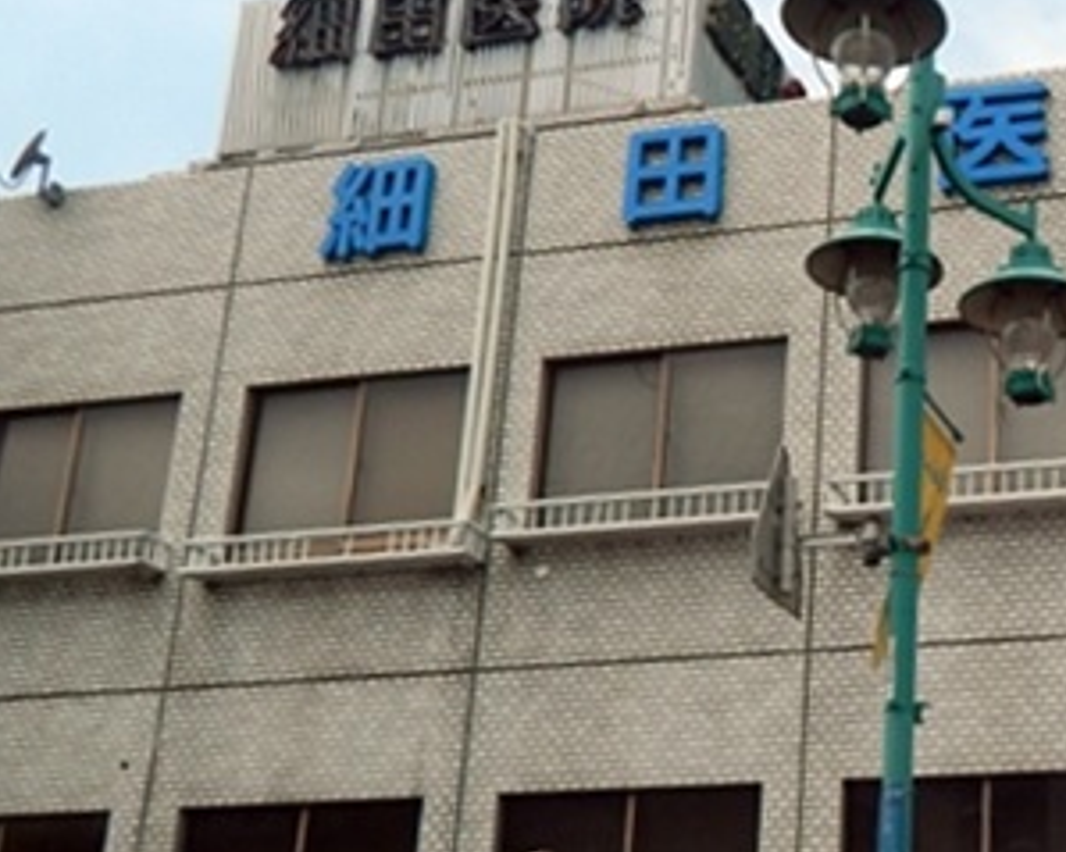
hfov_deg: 35.3
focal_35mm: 48
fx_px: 1514
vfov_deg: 31.3
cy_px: 542
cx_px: 1052
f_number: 3
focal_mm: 4
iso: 125
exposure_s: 1/1250
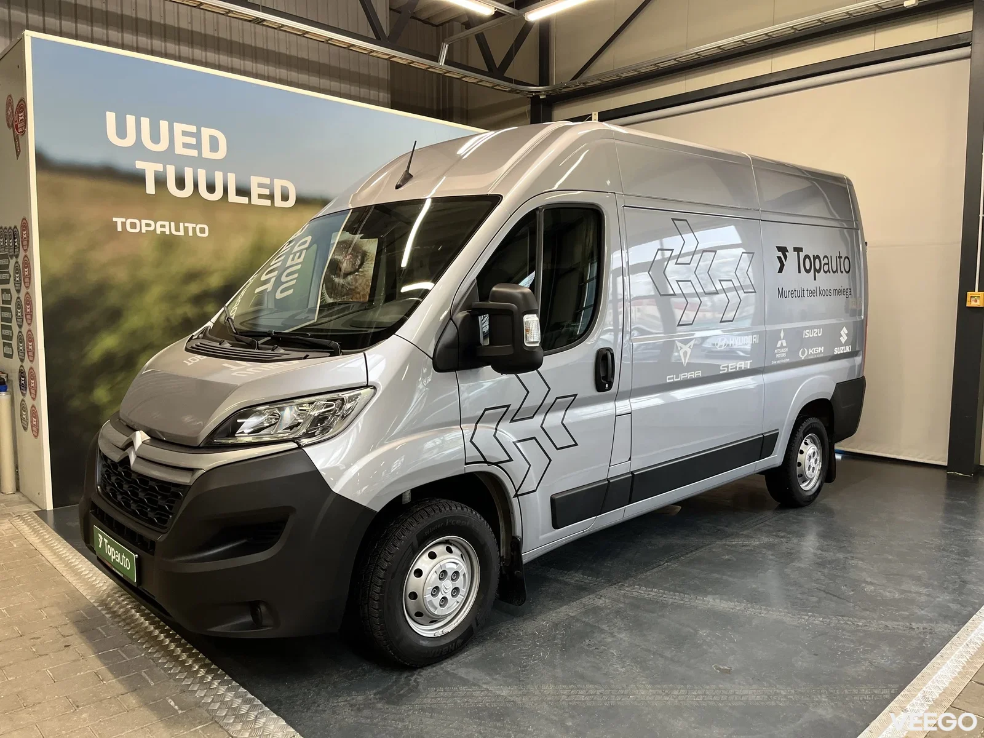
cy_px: 369
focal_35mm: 26
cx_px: 492
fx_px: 739
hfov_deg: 67.3
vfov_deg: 53.1
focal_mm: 5.1
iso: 125
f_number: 1.6
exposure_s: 1/120
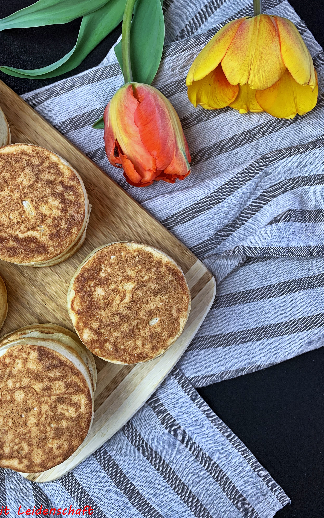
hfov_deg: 44.4
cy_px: 259
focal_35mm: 28
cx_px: 135
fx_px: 396
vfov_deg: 66.5
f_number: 1.8
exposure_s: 1/100
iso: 50
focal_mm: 4.25
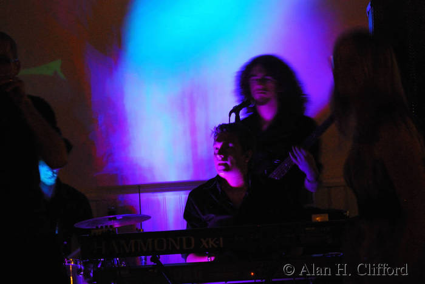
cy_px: 142
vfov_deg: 6.1
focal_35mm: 225
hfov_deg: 9.1
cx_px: 212
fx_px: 2658
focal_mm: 150
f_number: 5.6
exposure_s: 1/10
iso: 1600
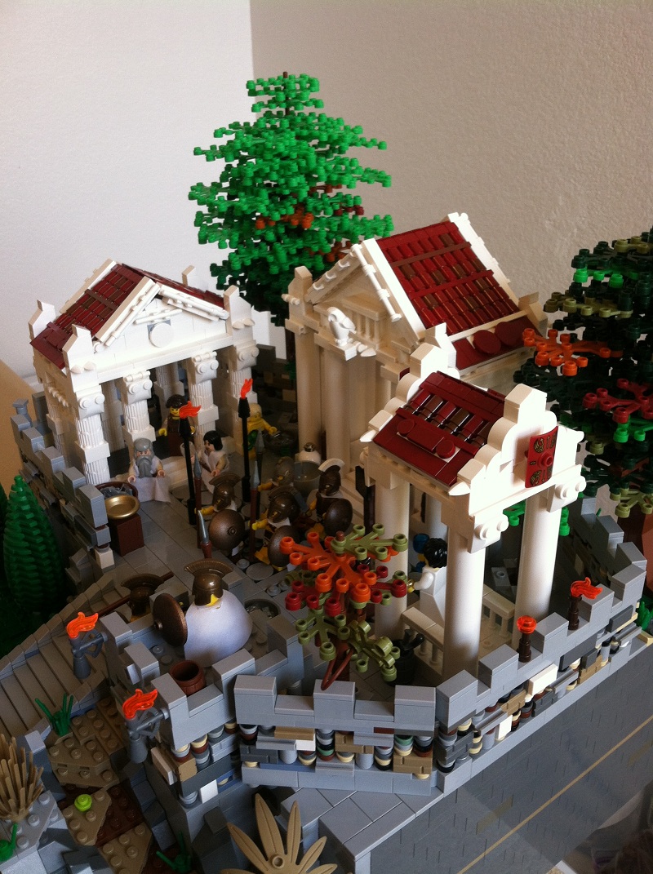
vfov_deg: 52.7
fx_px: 883
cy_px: 437
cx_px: 326
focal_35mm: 35
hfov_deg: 40.6
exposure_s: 1/20
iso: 80
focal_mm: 3.85
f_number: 2.8
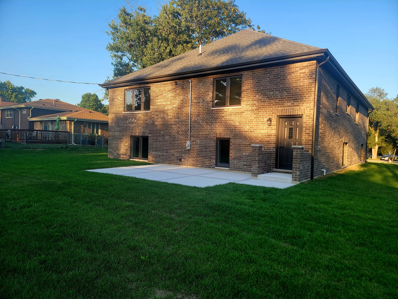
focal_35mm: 24
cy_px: 150
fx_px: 276
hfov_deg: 71.6
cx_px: 199
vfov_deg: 56.8
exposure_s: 1/217
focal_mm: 6.7
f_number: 1.8
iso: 16
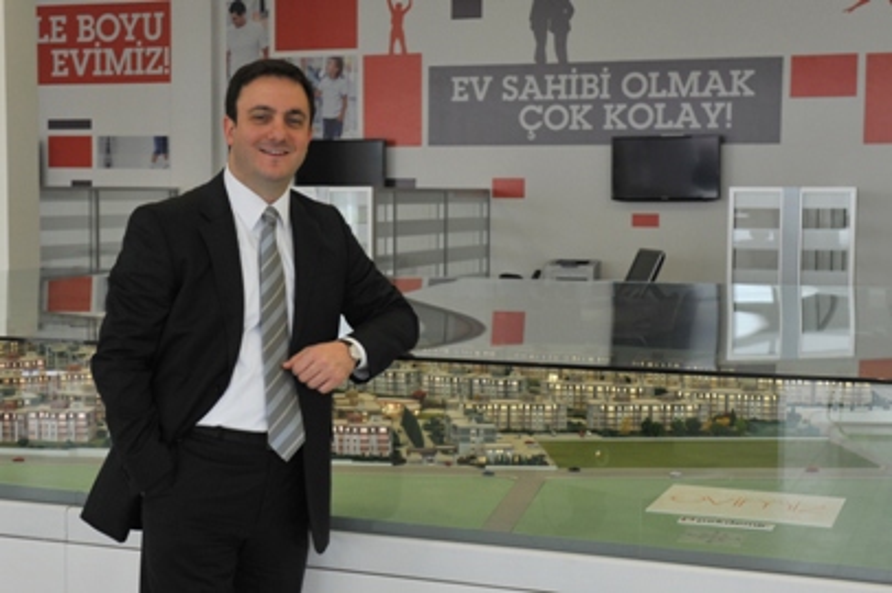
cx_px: 446
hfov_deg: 44.5
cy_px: 296
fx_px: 1089
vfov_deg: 30.5
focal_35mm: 44
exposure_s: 1/125
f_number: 5.6
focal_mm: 44
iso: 800
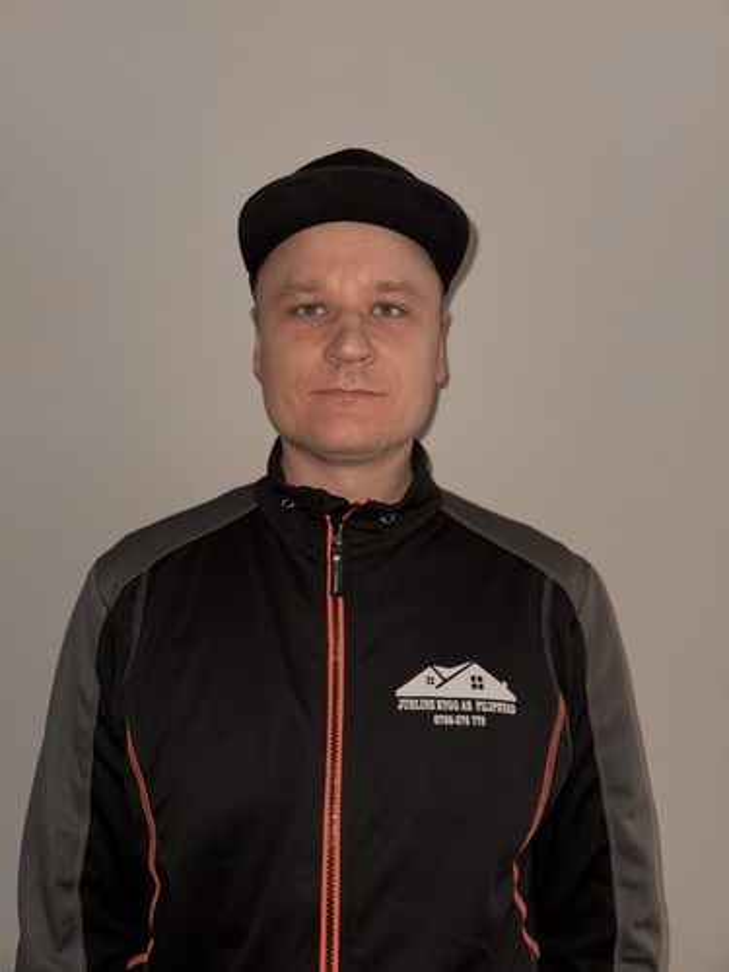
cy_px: 486
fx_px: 674
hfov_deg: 56.8
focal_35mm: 24
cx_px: 364
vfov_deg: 71.6
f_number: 1.78
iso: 80
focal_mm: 6.76
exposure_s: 1/10
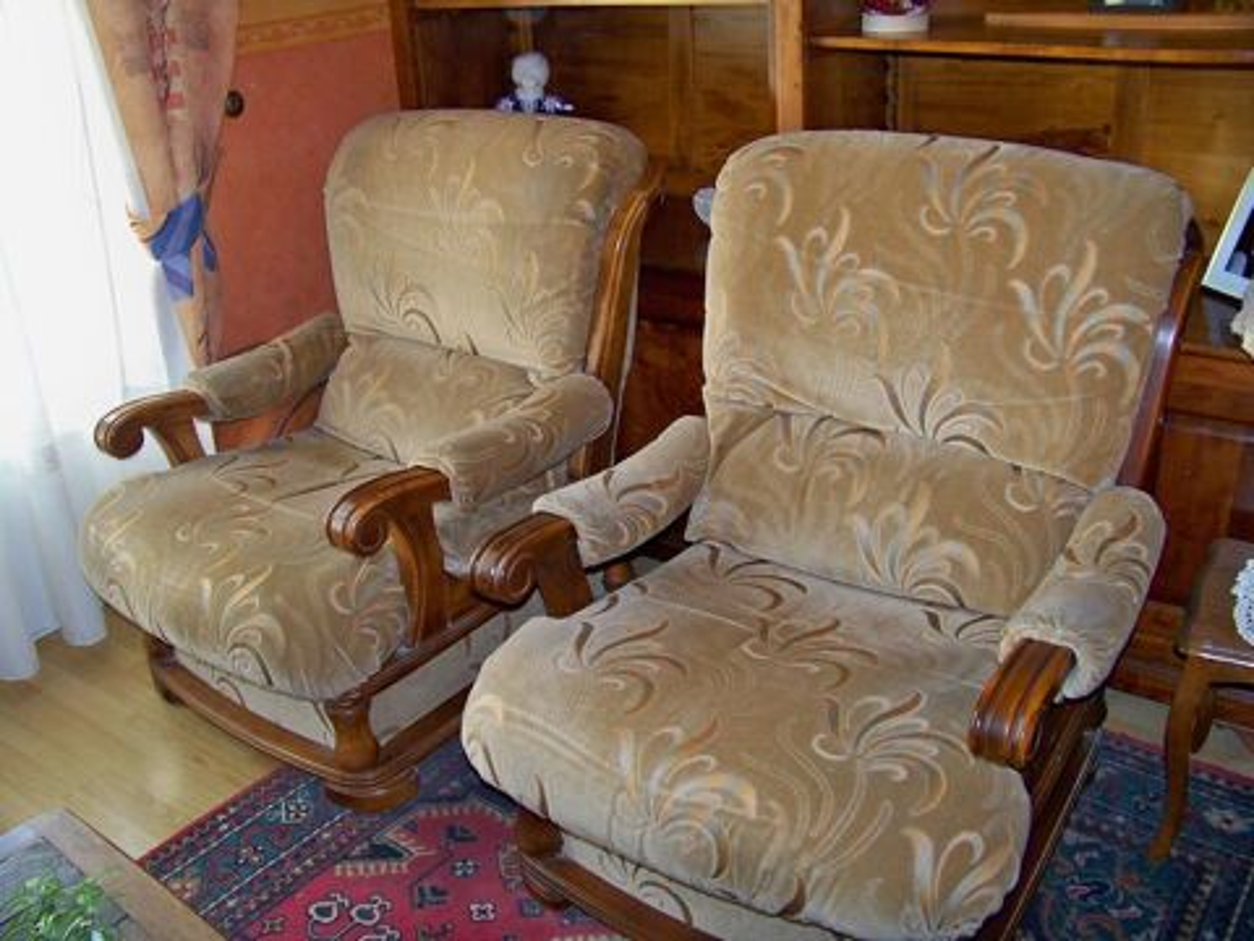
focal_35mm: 33
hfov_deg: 55.4
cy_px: 470
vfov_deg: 42.9
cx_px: 627
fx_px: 1195
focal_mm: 5.85
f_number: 2.8
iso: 200
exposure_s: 1/30
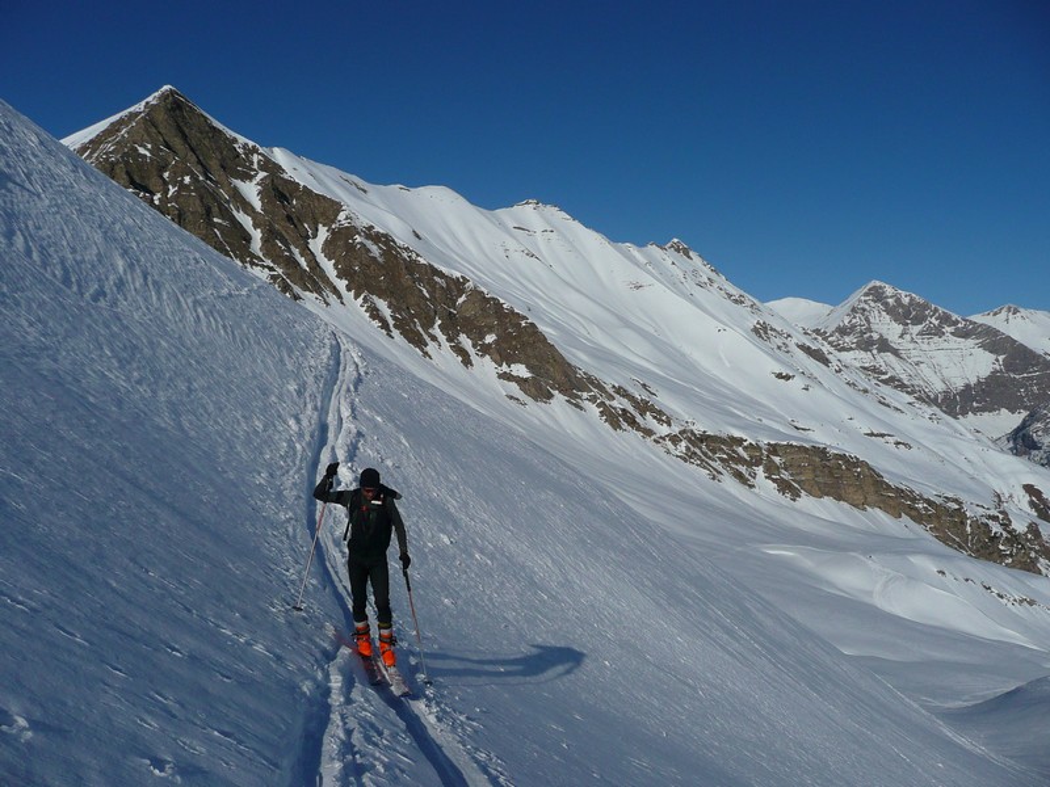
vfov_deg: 49.7
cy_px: 394
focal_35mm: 28
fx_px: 849
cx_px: 525
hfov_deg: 63.4
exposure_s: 1/1000
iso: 100
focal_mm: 4.6
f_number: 8
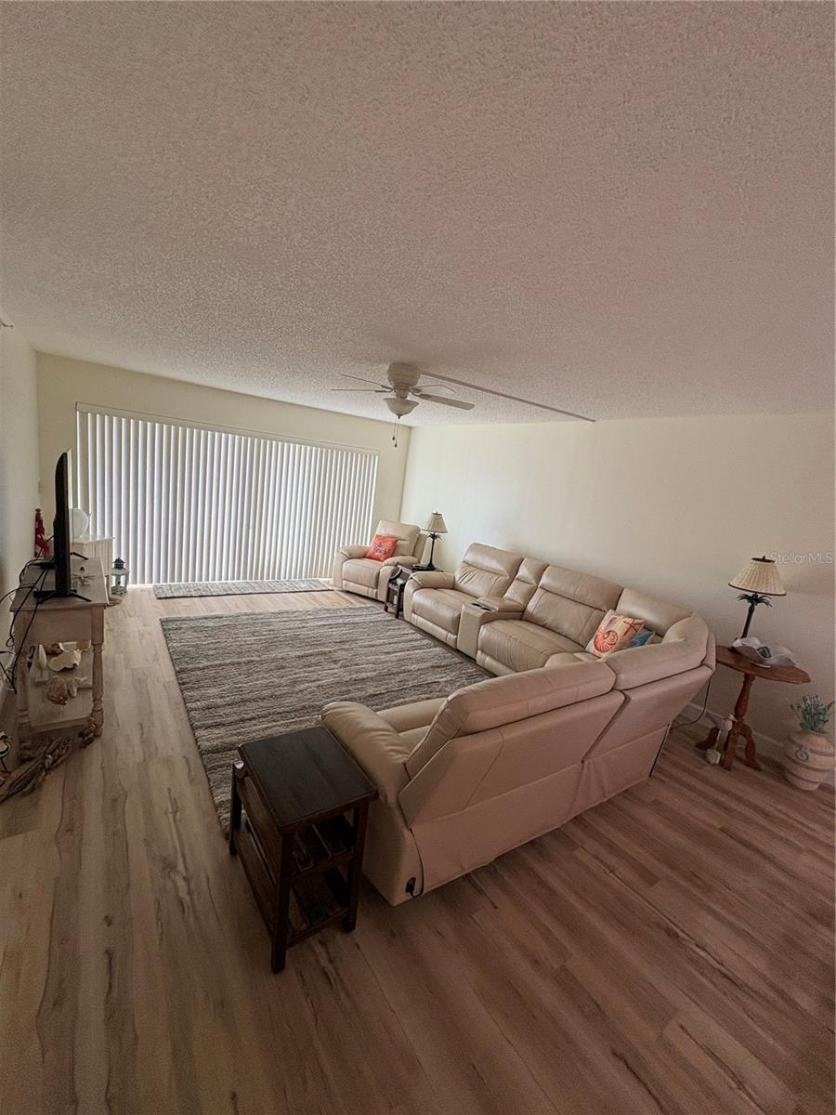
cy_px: 558
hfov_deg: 85.7
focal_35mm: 14
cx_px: 418
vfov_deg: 102.1
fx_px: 451
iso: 200
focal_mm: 2.22
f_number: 2.2
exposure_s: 1/60
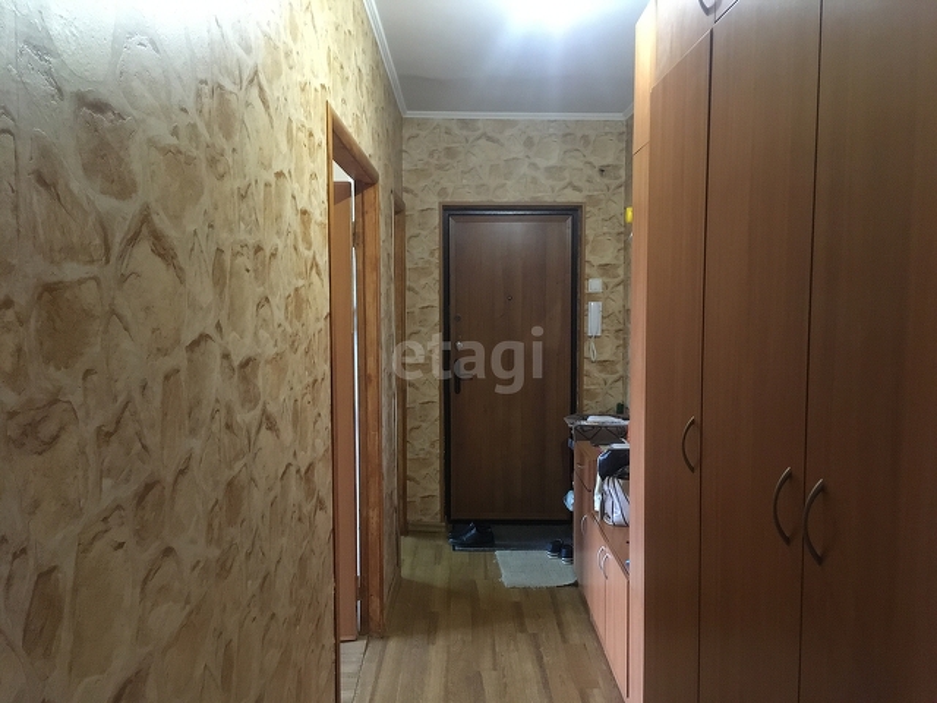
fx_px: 785
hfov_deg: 61.7
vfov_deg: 48.2
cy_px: 352
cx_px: 468
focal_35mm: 29
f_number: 2.2
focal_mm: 4.15
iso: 320
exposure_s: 1/17
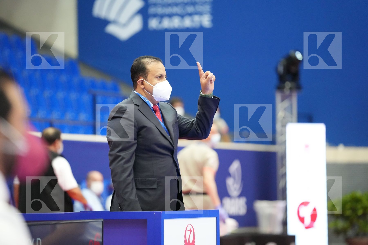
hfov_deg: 10.3
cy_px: 122
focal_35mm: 200
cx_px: 184
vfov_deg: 6.9
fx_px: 2044
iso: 8000
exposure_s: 1/1000
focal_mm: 200
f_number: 2.8
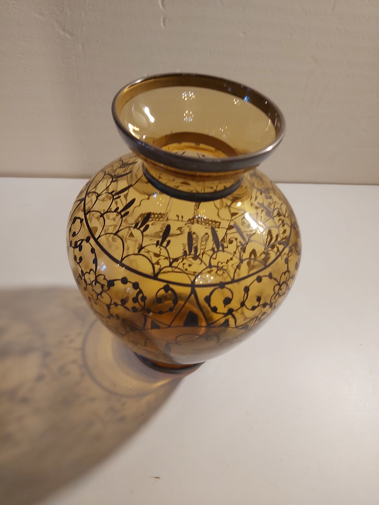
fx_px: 380
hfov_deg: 53.1
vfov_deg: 67.3
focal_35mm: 26
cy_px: 252
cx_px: 190
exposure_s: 1/50
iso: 160
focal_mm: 3.92
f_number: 1.7
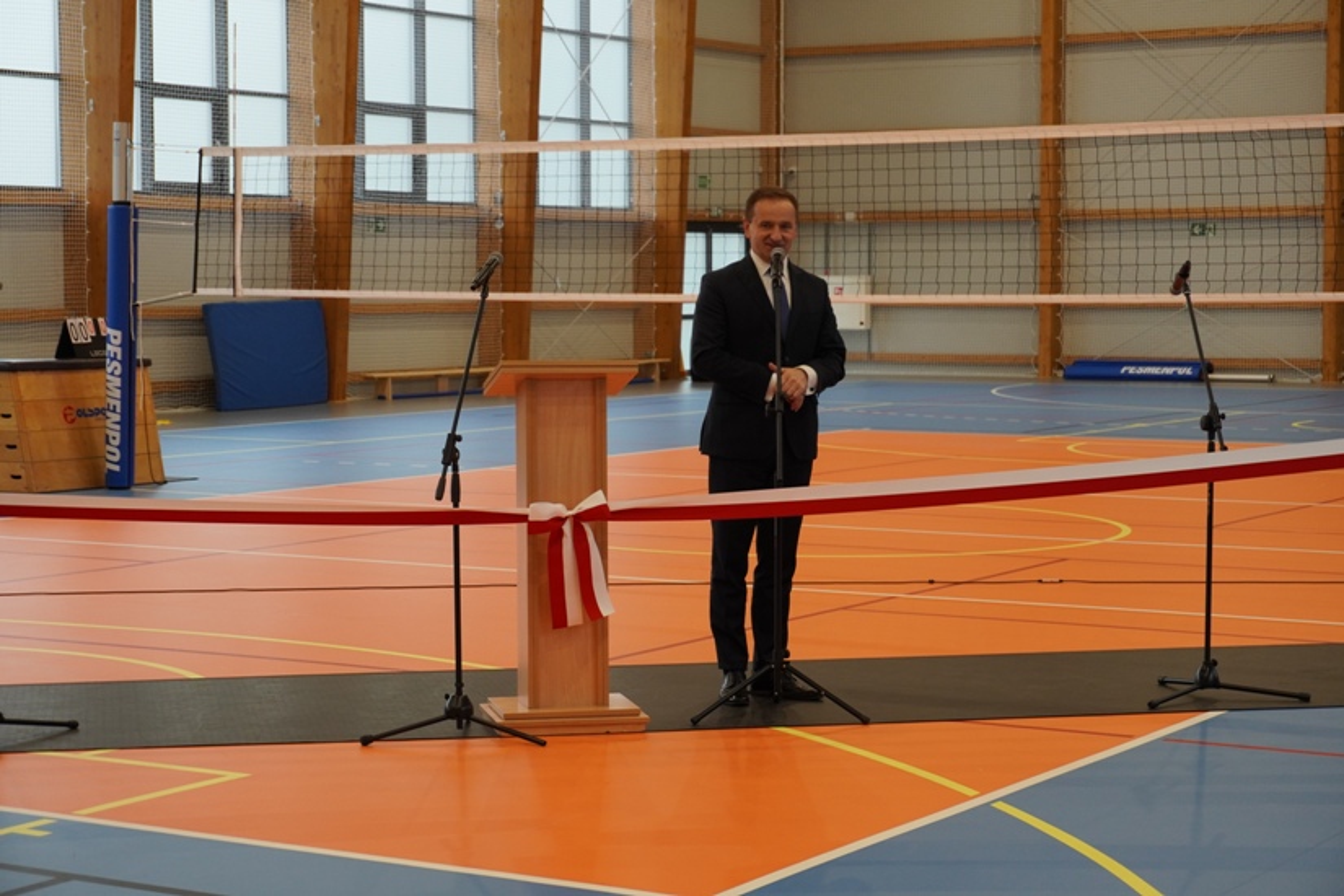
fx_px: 2744
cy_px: 448
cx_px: 672
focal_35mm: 74
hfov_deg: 27.5
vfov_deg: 18.5
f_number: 5.6
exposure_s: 1/160
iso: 640
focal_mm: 49
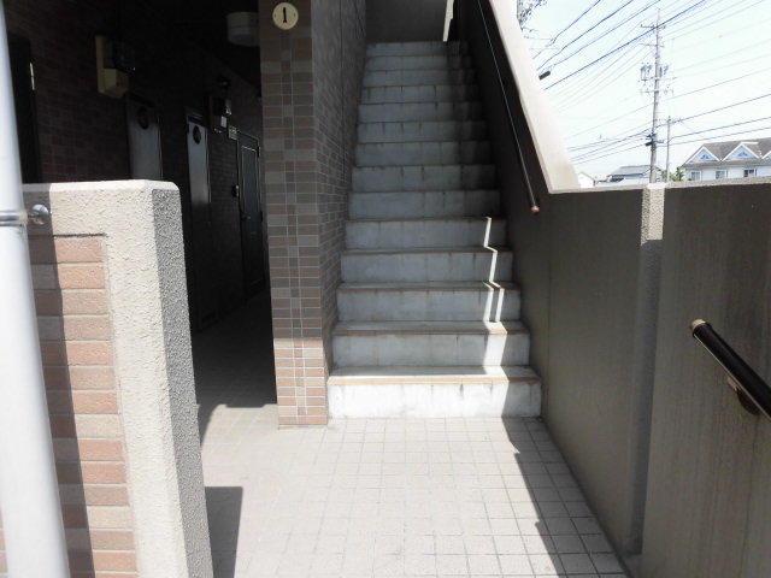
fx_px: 535
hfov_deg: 71.6
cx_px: 386
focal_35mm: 24
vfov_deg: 56.8
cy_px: 289
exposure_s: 1/800
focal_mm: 4.3
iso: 100
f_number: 3.1
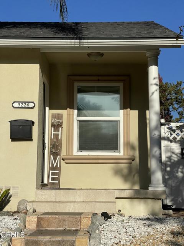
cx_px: 92
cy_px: 123
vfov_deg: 30.3
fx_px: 454
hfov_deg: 22.9
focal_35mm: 64
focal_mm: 7.5
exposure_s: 1/2273
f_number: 2.2
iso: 20
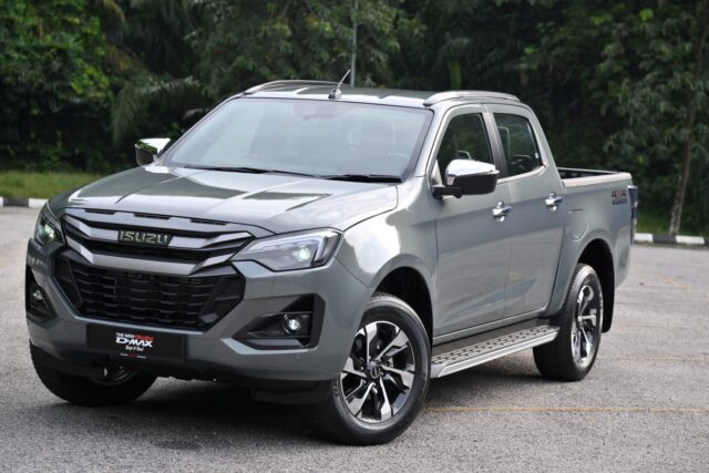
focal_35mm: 90
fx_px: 1773
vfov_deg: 15.2
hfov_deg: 22.6
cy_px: 236
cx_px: 354
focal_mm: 90
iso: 500
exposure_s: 1/1250
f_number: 5
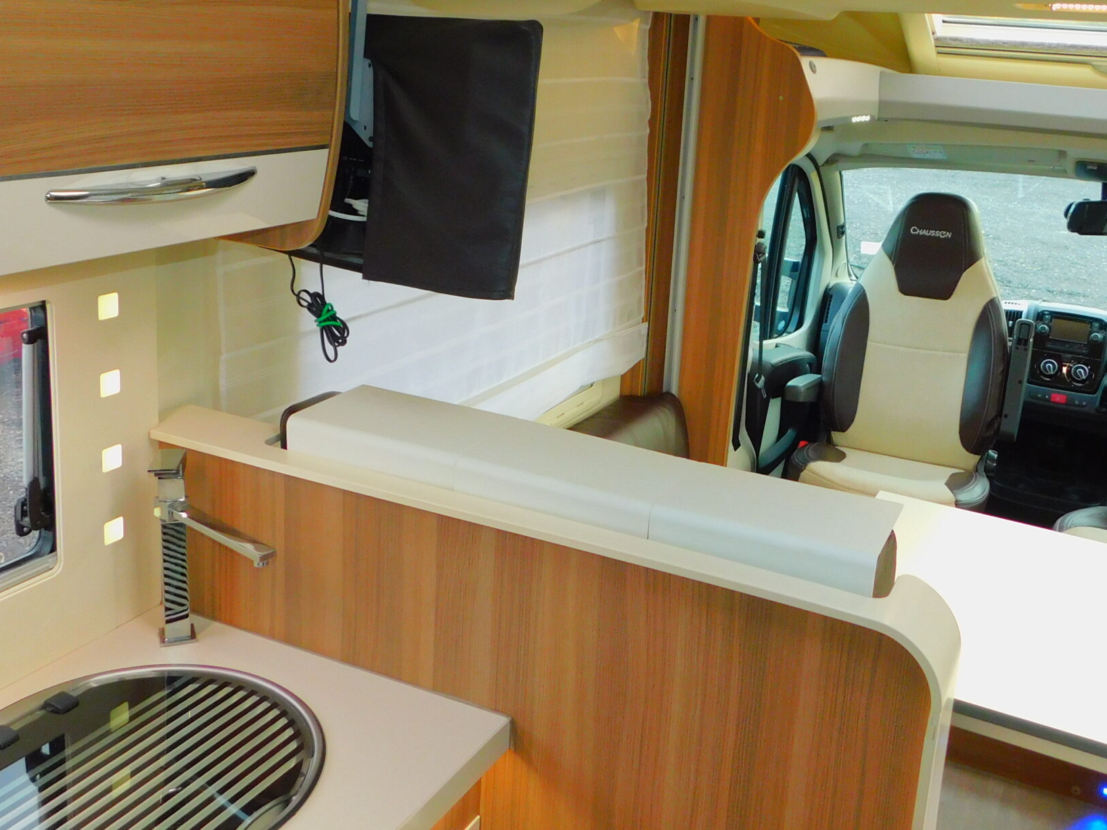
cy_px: 271
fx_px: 1151
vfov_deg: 39.2
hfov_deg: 51.3
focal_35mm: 36
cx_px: 608
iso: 200
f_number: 3
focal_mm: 4
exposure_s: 1/30
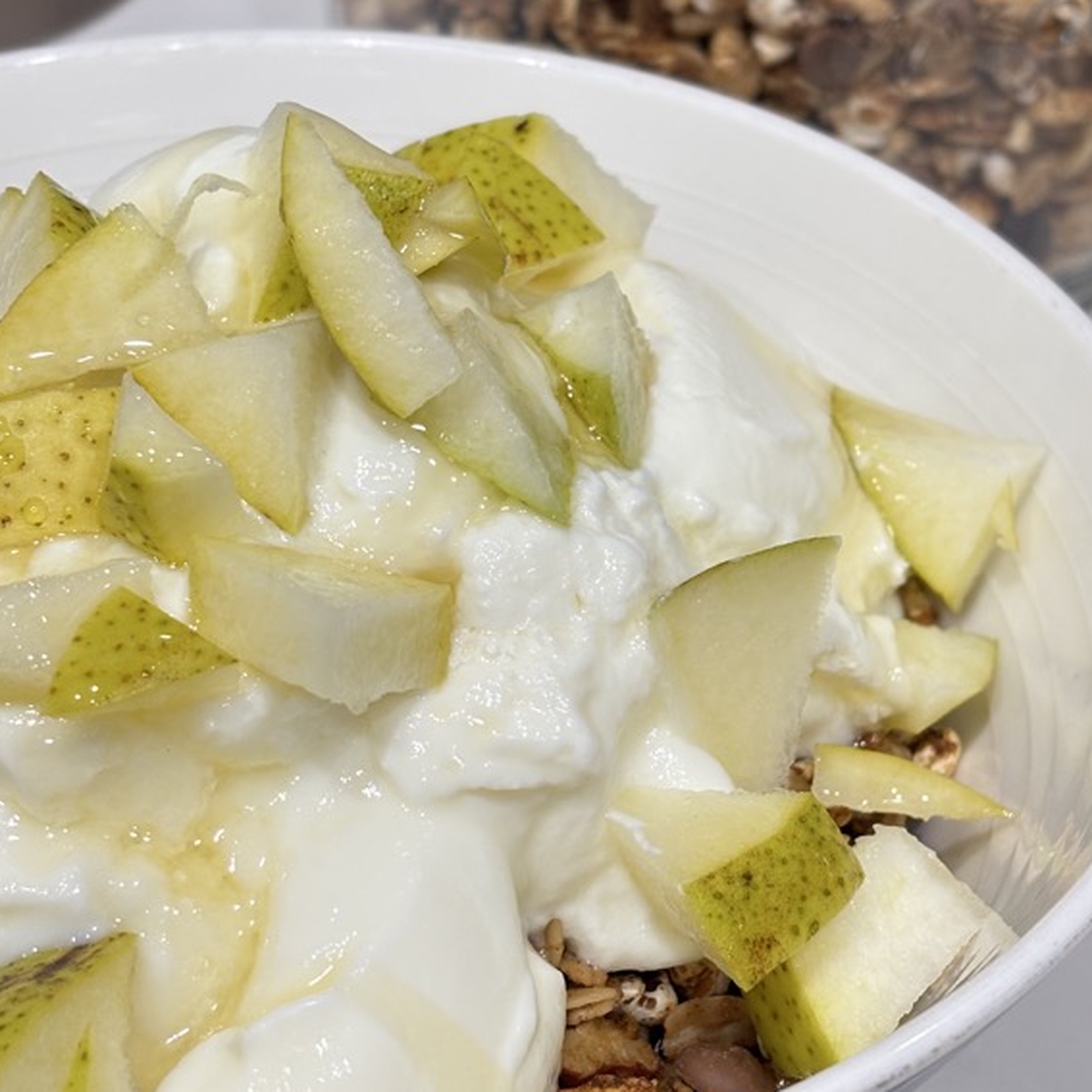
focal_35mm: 83
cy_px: 497
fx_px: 2962
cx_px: 559
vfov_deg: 20.9
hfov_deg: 20.9
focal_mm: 5.96
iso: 50
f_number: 1.6
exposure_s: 1/50
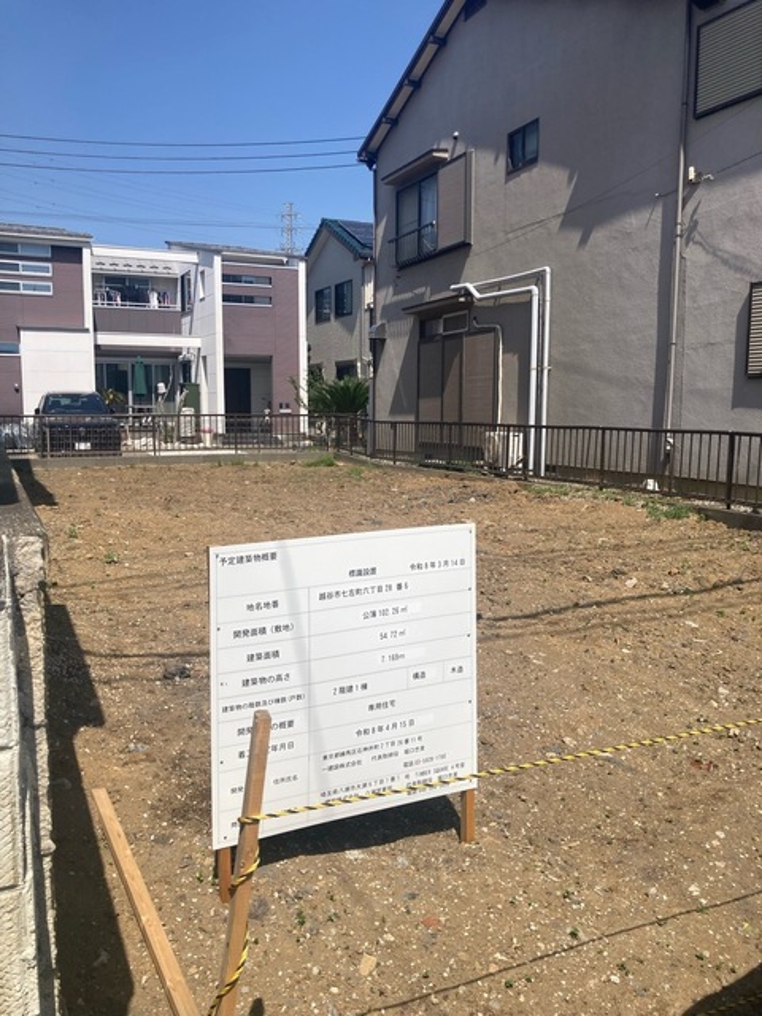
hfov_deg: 49.7
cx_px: 381
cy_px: 508
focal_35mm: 28
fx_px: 822
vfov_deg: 63.4
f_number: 1.8
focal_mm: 3.99
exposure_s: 1/3472
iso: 20
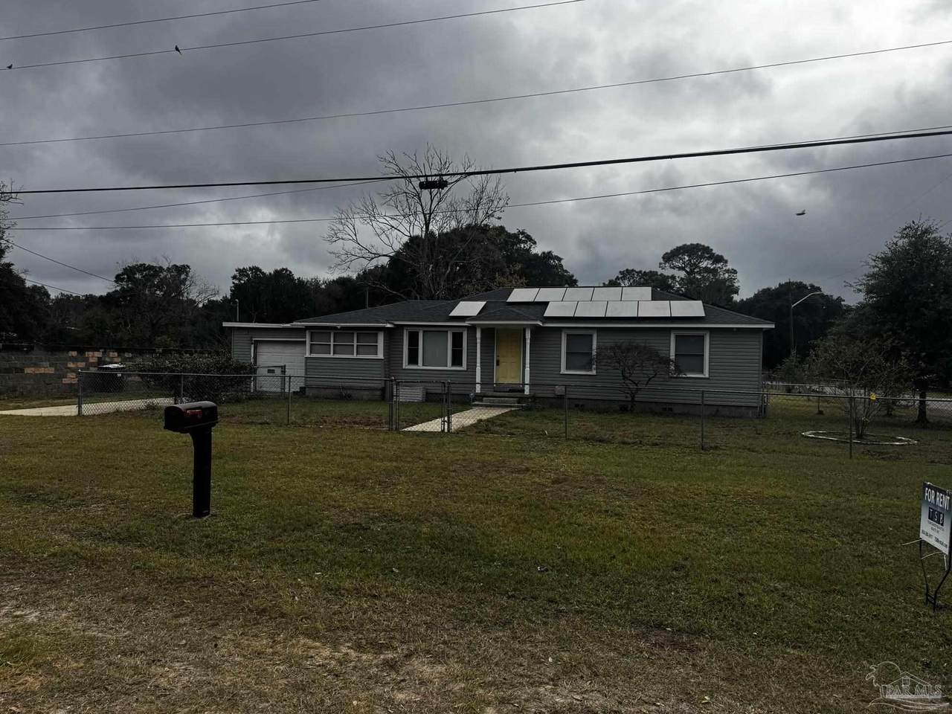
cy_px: 357
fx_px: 660
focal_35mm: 24
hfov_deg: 71.6
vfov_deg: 56.8
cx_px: 476
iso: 80
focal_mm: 6.76
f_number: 1.78
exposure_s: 1/7092
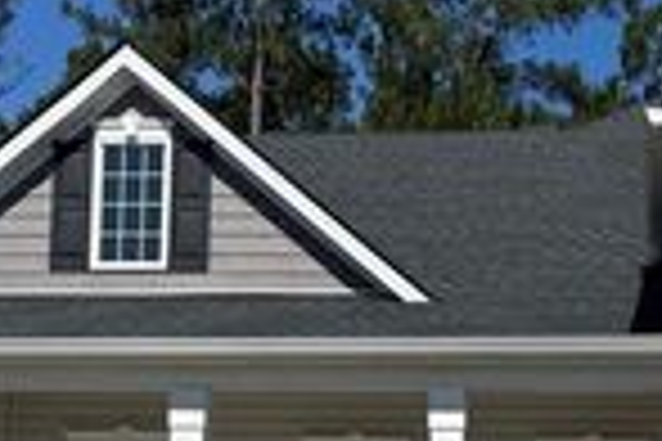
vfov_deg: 15.9
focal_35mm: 85
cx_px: 473
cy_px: 389
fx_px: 1563
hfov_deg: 23.7
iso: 80
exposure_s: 1/8130
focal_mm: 6.76
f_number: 1.78
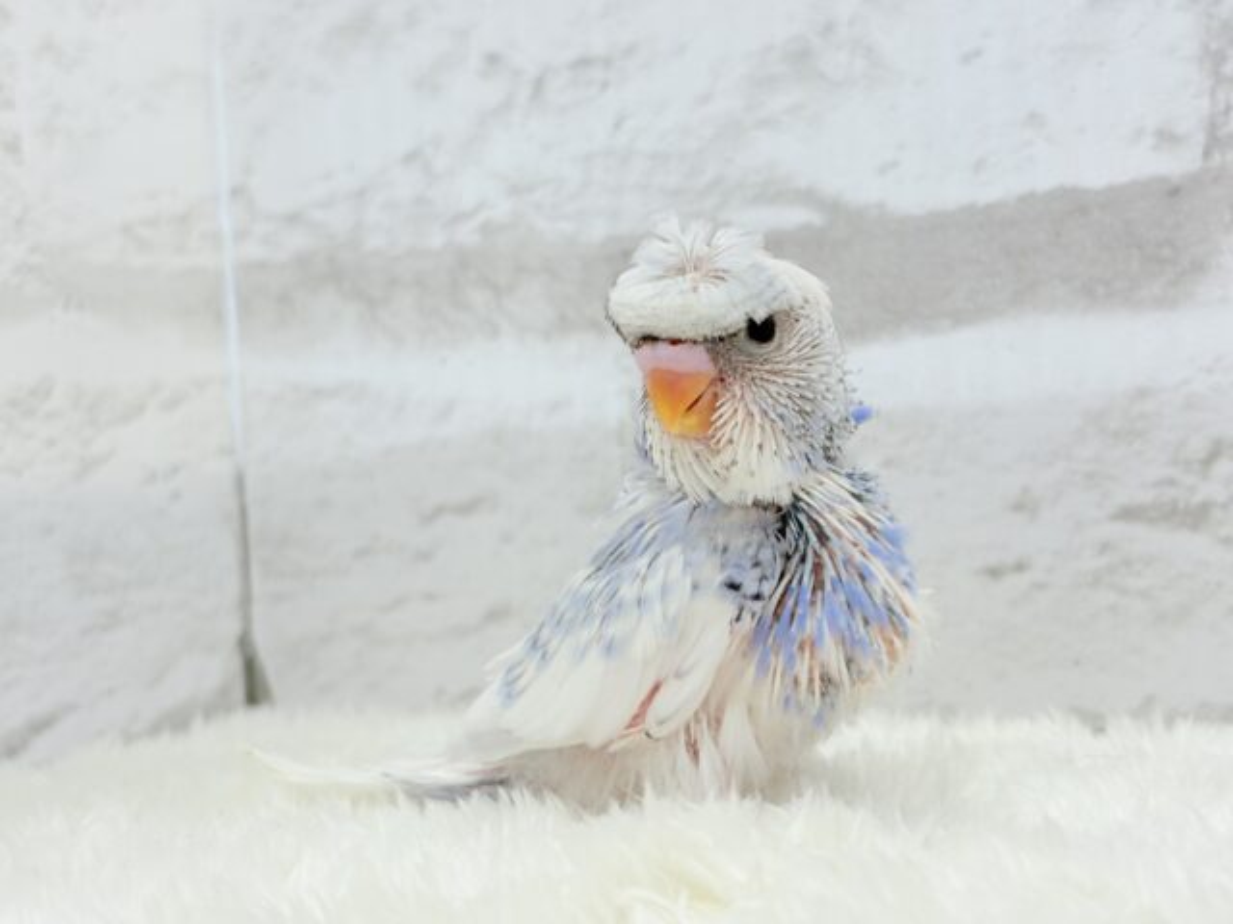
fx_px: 1852
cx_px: 616
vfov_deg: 28.0
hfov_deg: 36.8
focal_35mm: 52
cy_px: 462
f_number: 1.6
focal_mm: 5.96
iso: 64
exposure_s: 1/100
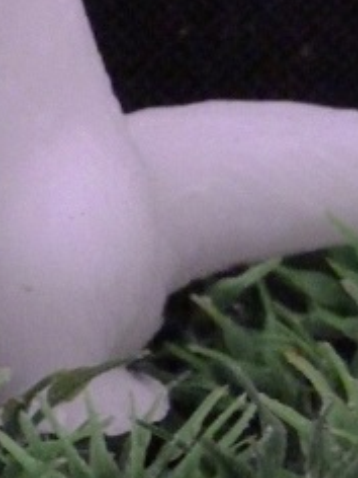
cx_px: 18
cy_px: 24
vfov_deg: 8.5
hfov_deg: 6.4
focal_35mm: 231
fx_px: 3185
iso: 800
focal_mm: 11.3
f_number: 3.3
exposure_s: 1/13
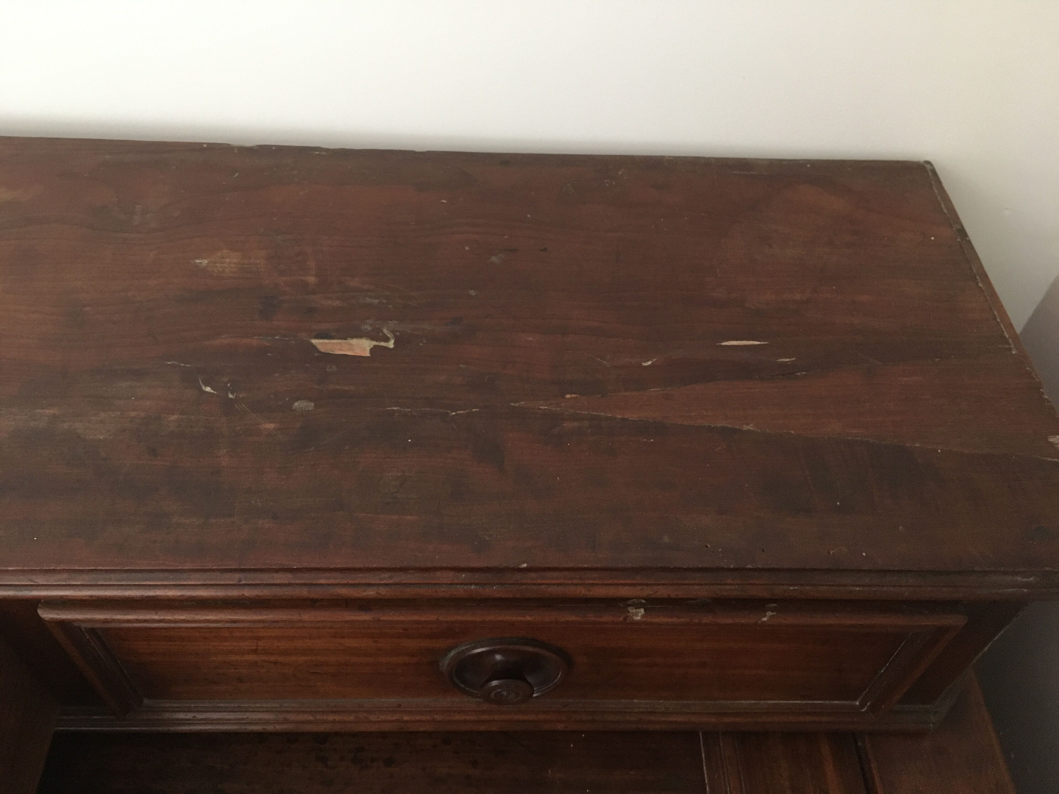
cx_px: 530
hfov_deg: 61.7
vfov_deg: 48.2
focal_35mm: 29
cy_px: 397
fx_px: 887
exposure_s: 1/17
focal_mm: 4.15
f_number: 2.2
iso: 200
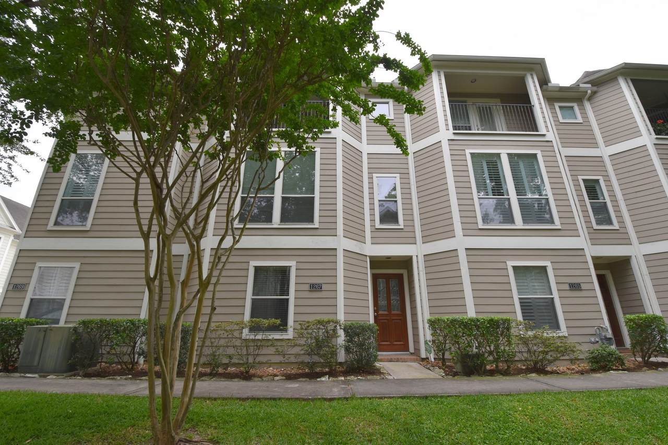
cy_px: 222
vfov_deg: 77.4
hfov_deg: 100.4
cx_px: 334
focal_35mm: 15
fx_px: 278
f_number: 6.3
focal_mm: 10
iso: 400
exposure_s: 1/160
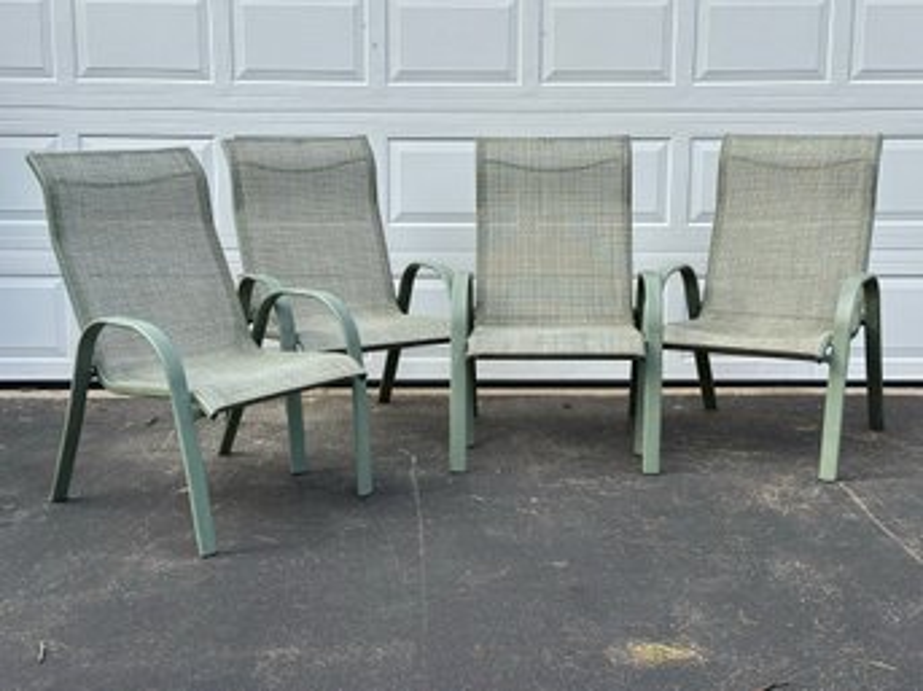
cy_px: 346
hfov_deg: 39.7
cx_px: 462
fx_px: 1279
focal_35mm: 48
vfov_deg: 30.2
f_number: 1.78
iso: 64
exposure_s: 1/1199
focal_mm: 6.86
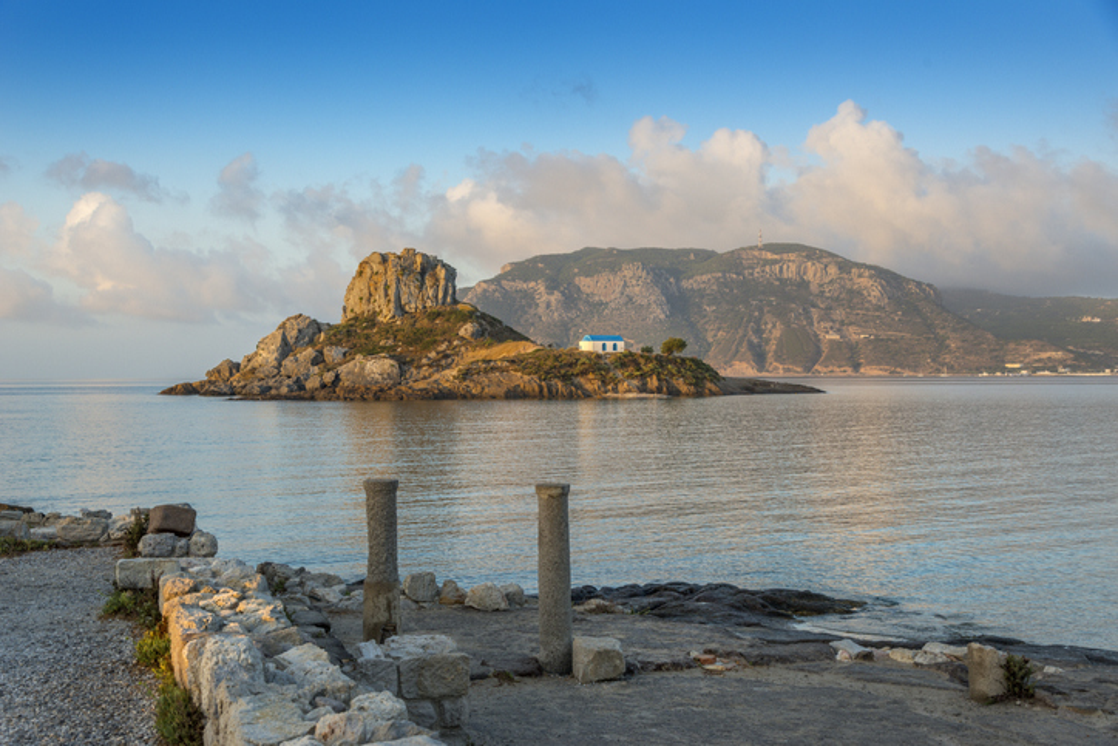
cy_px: 373
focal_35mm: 38
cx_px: 559
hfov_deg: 50.7
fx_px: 1180
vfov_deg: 35.1
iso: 125
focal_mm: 38
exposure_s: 1/100
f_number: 7.1
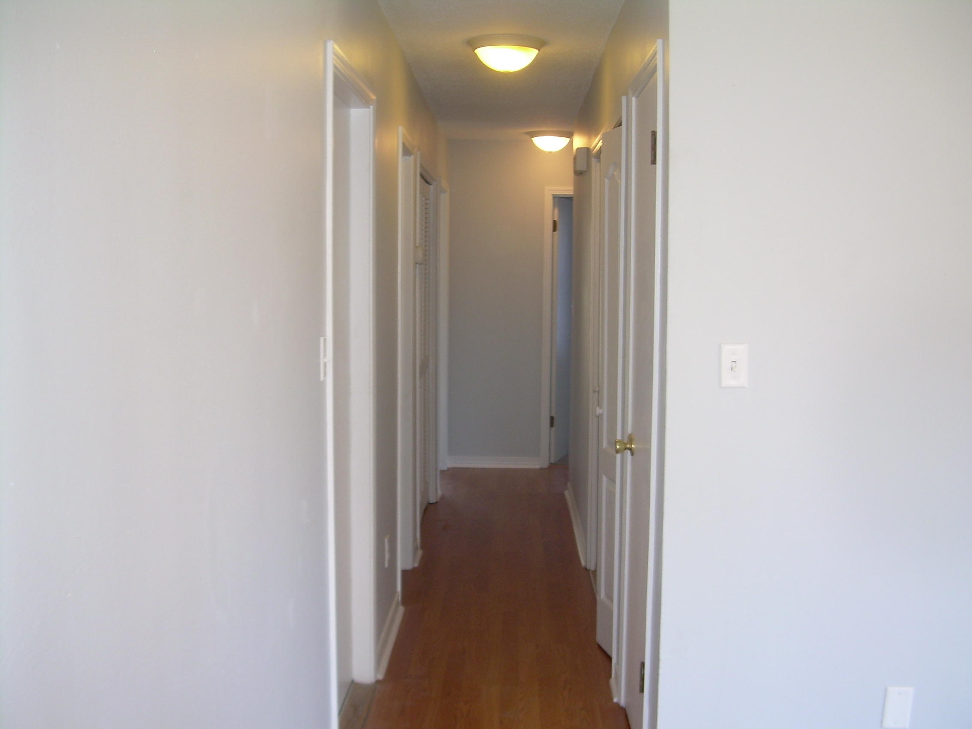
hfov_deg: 49.0
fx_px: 1067
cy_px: 364
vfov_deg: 37.7
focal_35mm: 38
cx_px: 486
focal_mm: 6.3
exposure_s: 1/30
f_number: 2.8
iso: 50
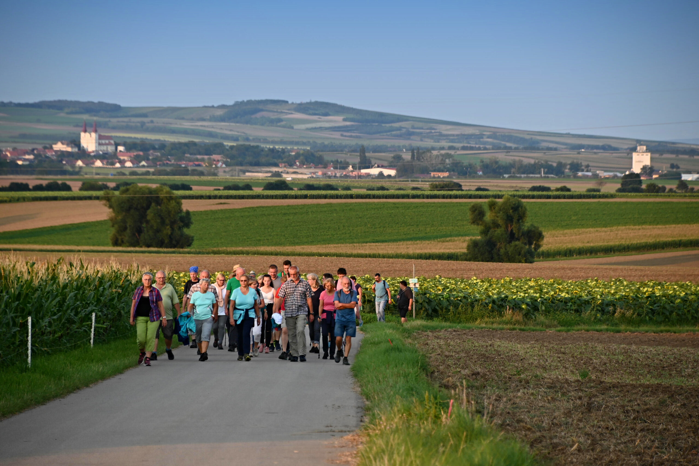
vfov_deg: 5.7
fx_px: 4660
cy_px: 233
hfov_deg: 8.6
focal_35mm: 240
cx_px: 350
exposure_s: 1/90
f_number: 6
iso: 100
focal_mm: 160
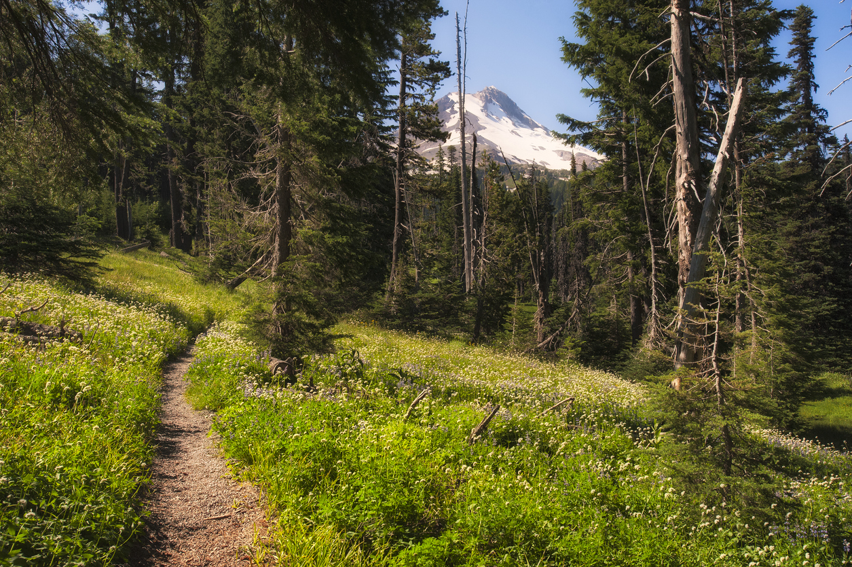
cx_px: 426
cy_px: 284
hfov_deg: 58.7
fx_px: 757
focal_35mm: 32
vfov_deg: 41.1
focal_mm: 32
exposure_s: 1/2000
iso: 1600
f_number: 11
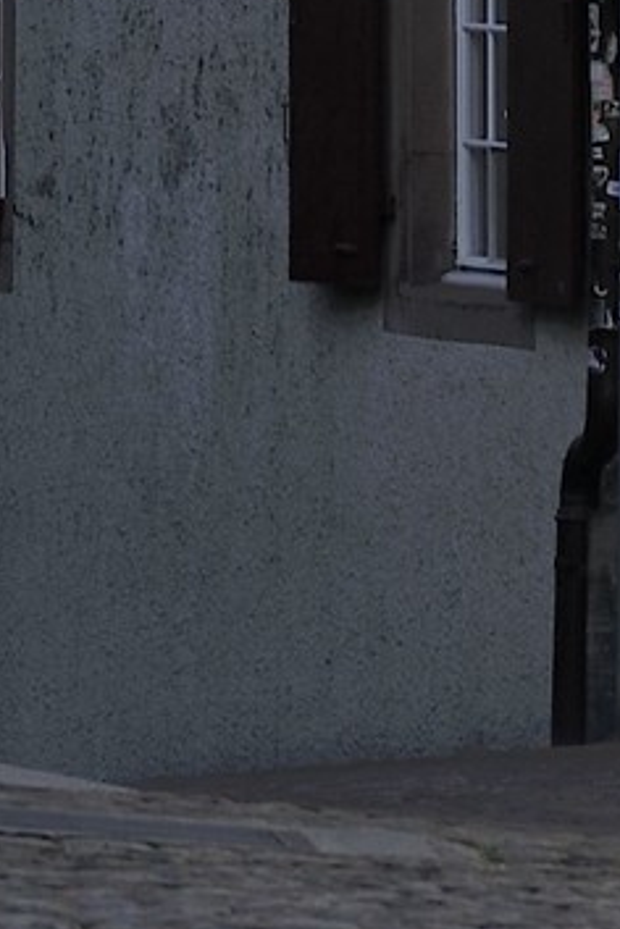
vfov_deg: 2.6
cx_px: 189
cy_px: -1712
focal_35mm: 788
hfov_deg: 1.7
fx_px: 20355
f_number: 6.3
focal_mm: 116
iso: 200
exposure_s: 1/320
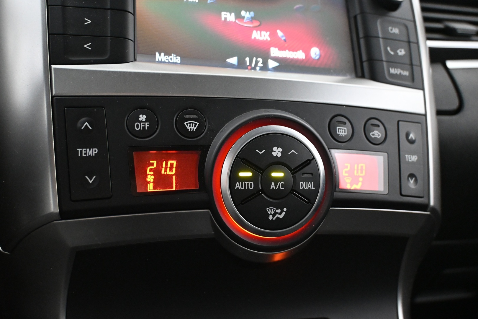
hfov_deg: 55.1
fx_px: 458
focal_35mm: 34
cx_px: 239
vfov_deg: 38.4
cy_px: 160
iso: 5000
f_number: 4.2
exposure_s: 1/40
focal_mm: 23
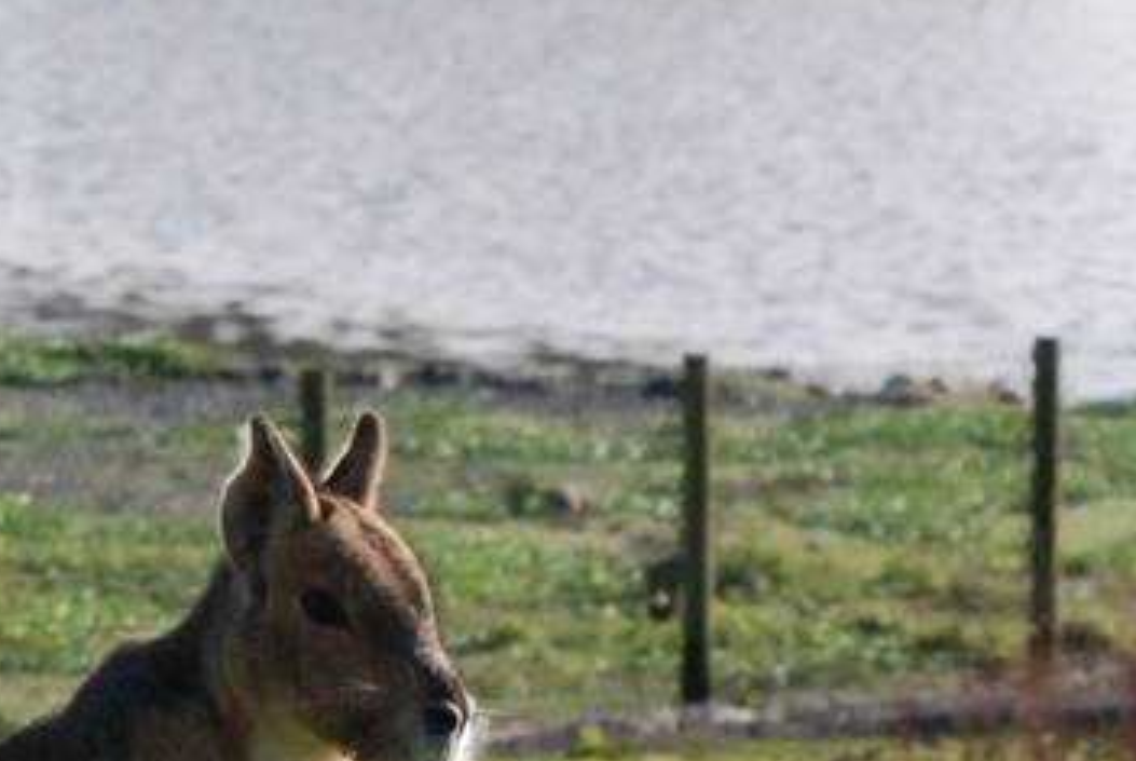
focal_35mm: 684
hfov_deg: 3.0
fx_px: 21611
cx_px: 207
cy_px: -222
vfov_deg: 2.0
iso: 1000
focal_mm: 100
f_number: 9
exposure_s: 1/1250
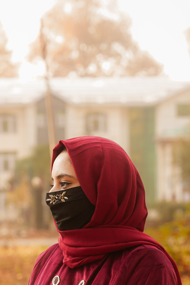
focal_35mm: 130
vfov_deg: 15.5
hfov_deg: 10.6
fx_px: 1026
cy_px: 281
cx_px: 54
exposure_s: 1/200
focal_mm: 48.2
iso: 100
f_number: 2.8
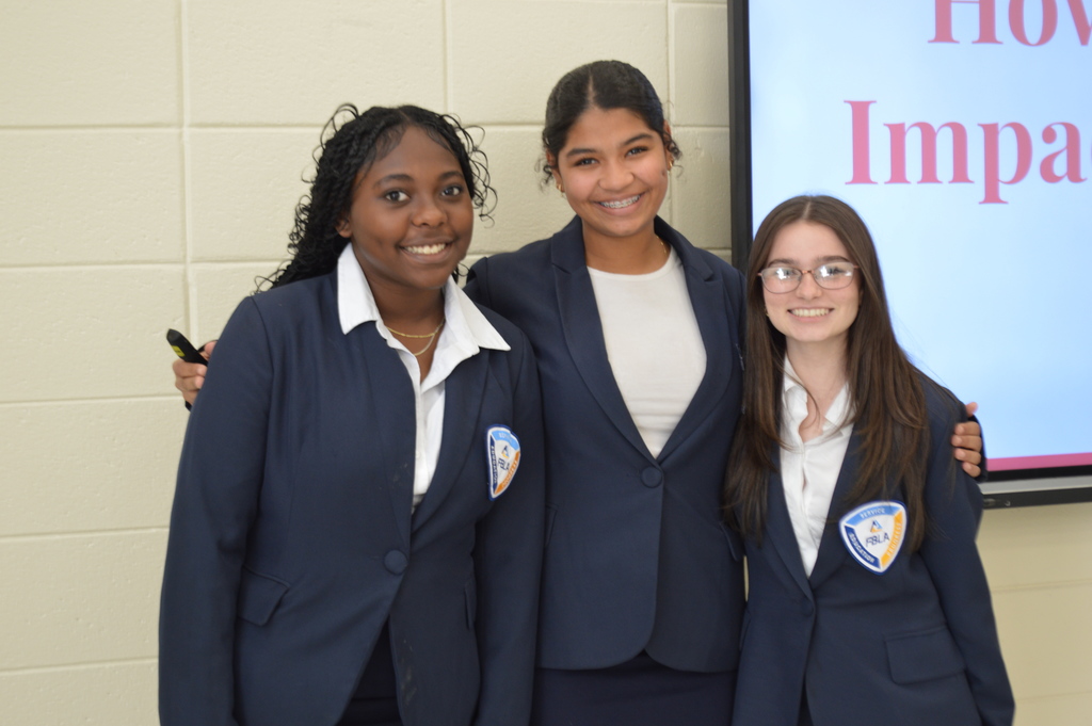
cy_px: 363
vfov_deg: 26.4
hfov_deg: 38.9
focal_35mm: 51
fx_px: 1546
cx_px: 546
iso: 400
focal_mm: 34
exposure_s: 1/25
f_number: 5
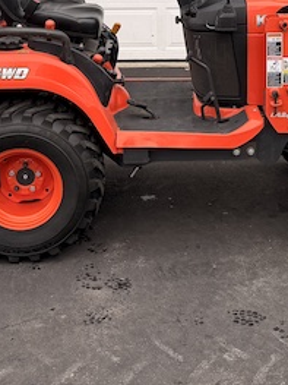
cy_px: -9
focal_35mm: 73
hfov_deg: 20.1
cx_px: 170
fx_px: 810
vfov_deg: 25.3
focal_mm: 6.76
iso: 80
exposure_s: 1/567
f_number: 1.78
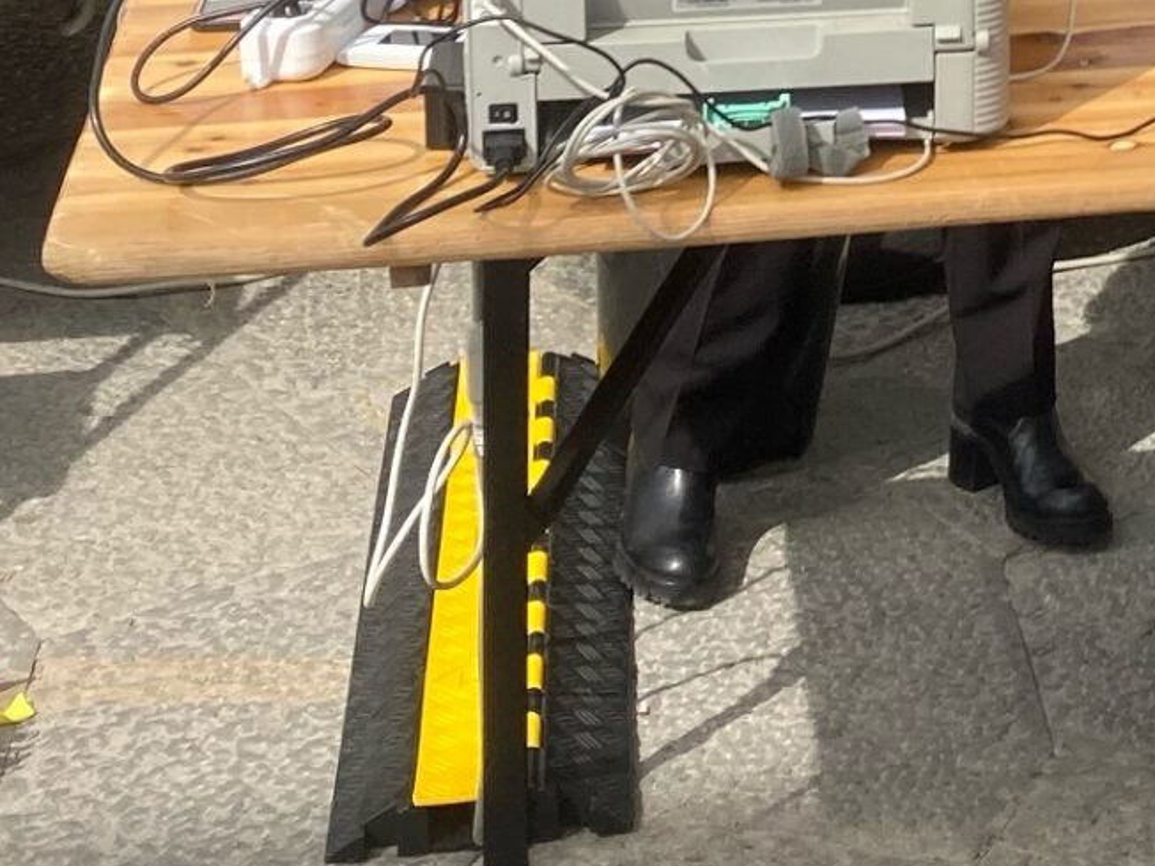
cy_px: -538
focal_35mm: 110
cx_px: 1431
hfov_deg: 17.0
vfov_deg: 12.6
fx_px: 3670
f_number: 1.8
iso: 20
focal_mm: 3.99
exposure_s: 1/1215
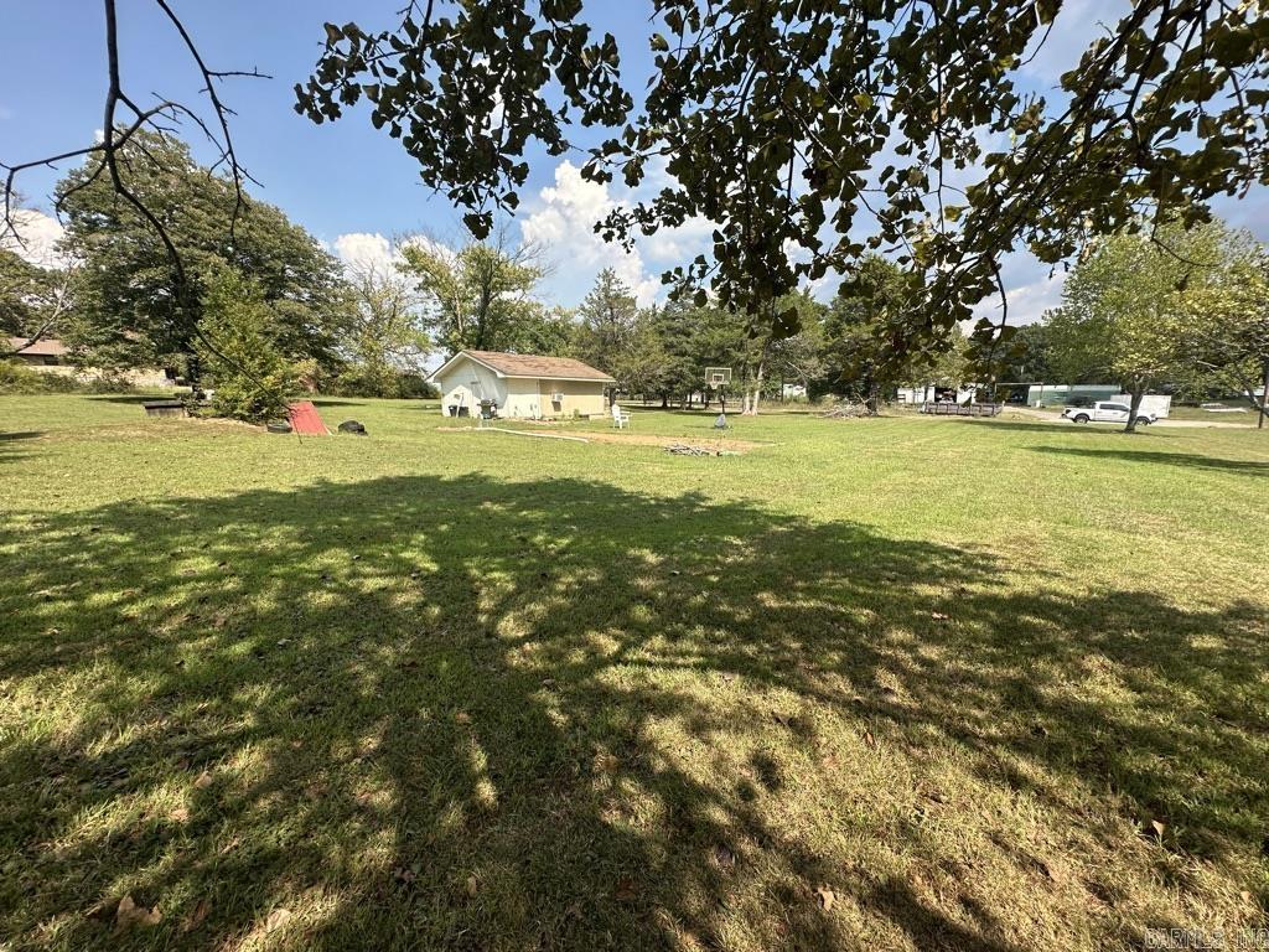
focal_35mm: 14
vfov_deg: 85.7
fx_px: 513
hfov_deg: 102.1
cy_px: 476
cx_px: 634
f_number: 2.2
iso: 40
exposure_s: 1/812
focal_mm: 2.22
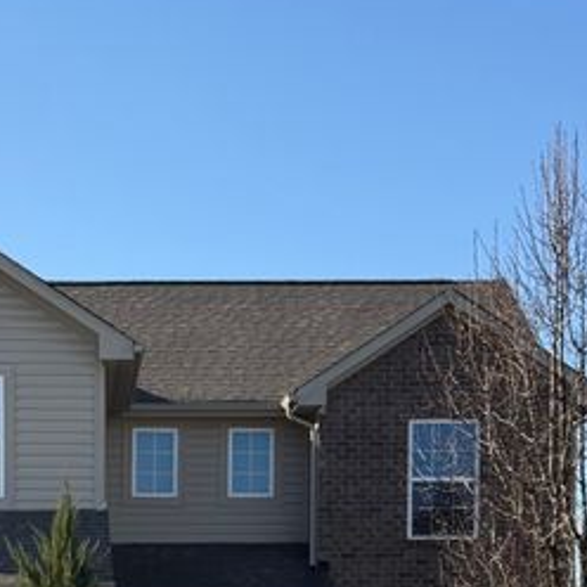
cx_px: 62
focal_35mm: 114
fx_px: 2187
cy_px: 759
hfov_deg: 15.1
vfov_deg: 14.6
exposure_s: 1/4587
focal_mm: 6.76
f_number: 1.78
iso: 80
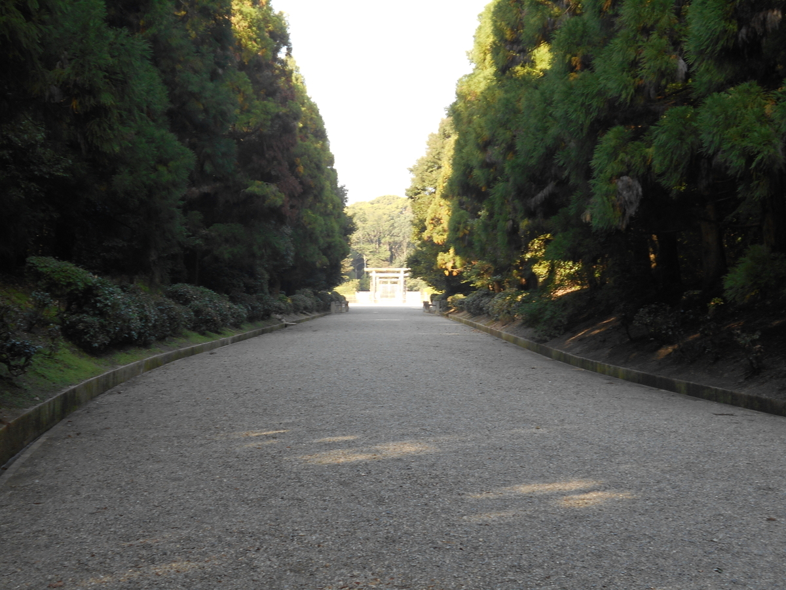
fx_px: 1317
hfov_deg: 33.2
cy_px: 295
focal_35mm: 58
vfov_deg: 25.2
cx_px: 393
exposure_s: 1/50
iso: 80
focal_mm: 10
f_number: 4.9
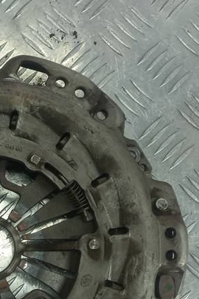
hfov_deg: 21.5
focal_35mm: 60
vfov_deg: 32.4
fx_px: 497
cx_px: -19
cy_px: 245
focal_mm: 4.6
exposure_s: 1/50
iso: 40
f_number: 1.8
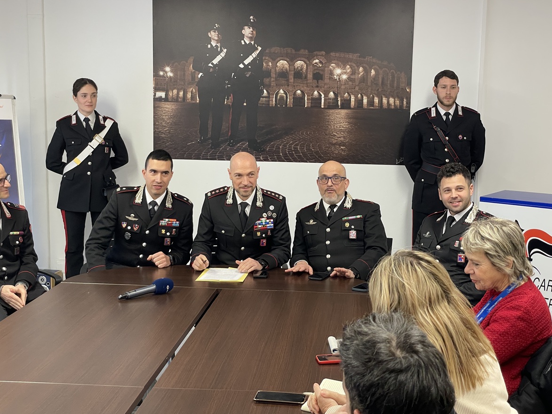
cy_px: 206
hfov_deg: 36.2
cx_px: 274
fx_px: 845
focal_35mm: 53
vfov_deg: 27.5
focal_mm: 6
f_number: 2
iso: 160
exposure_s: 1/50
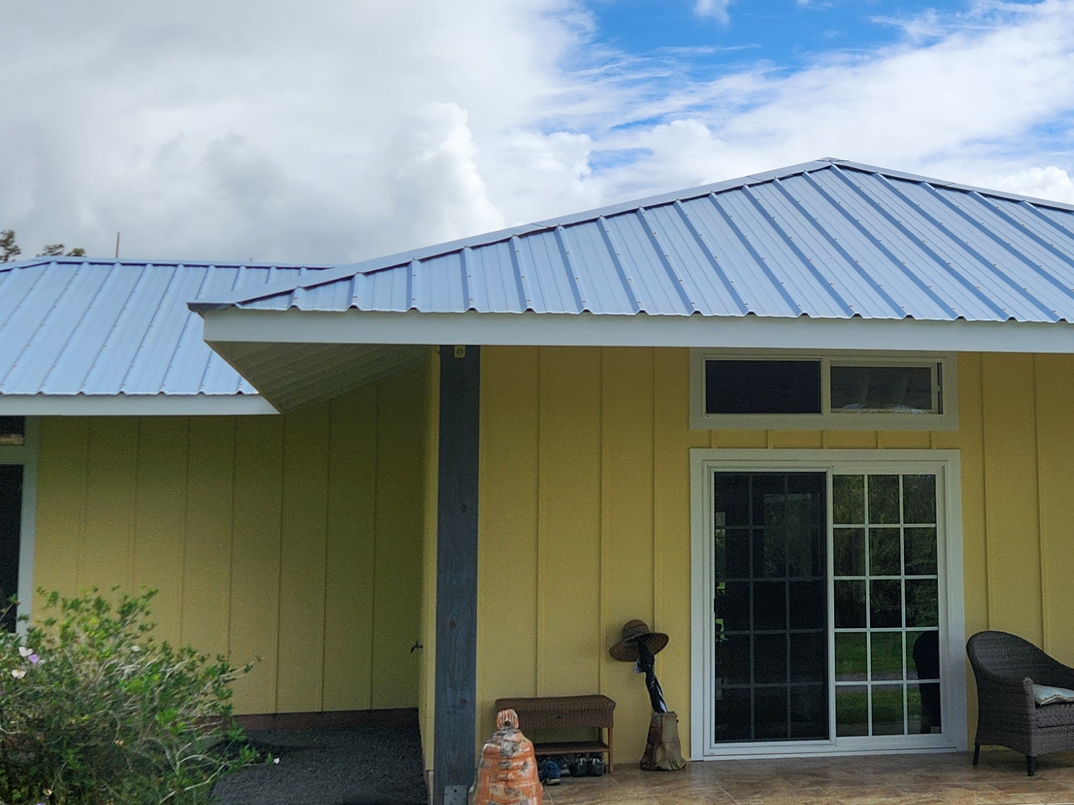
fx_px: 1737
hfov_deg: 33.8
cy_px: 333
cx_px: 771
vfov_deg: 26.1
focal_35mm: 56
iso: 20
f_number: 1.8
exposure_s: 1/3363
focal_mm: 5.4
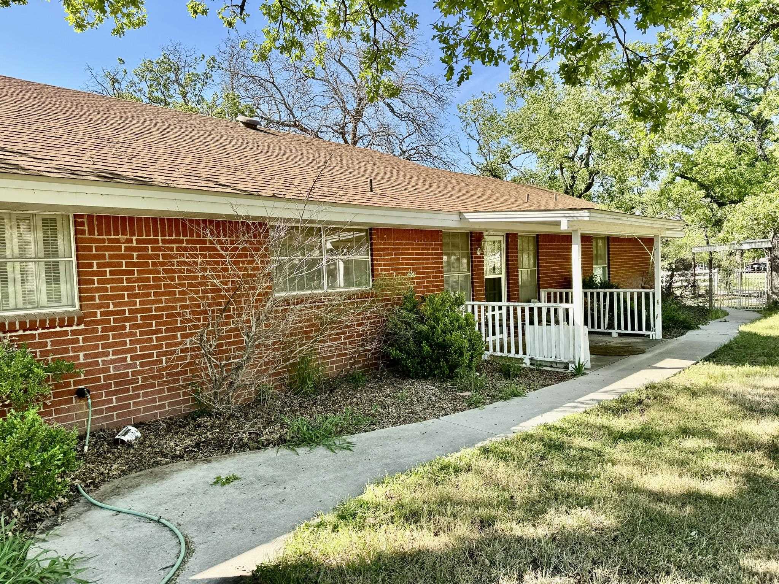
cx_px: 390
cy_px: 292
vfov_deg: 56.8
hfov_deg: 71.6
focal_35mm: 24
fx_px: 540
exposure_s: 1/938
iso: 80
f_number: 1.78
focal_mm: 6.86
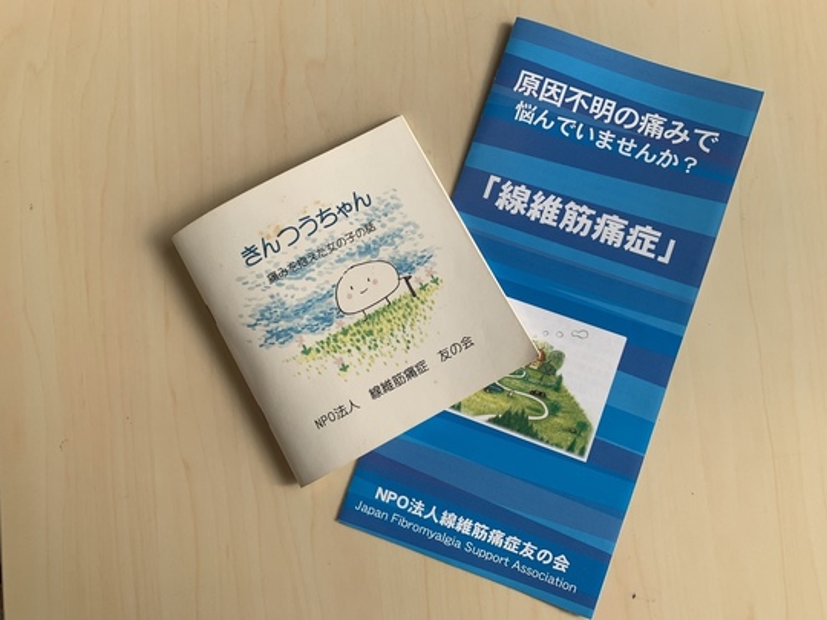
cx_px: 414
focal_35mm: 26
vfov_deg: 53.1
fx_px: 621
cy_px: 310
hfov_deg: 67.3
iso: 25
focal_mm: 4.25
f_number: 1.8
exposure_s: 1/911
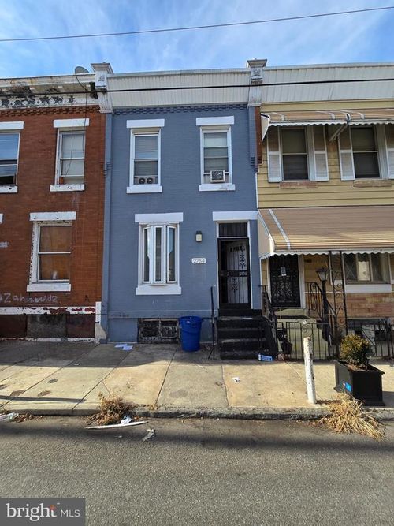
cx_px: 197
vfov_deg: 106.2
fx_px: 197
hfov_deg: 89.9
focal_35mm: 13
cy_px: 263
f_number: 2.2
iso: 80
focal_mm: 2.2
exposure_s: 1/2000
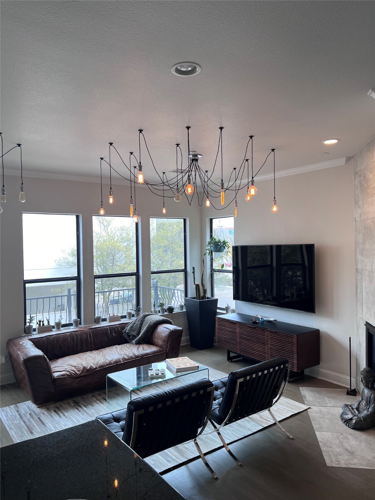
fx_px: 376
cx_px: 188
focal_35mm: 26
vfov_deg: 67.3
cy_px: 250
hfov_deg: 53.1
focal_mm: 5.7
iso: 50
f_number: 1.5
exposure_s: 1/120
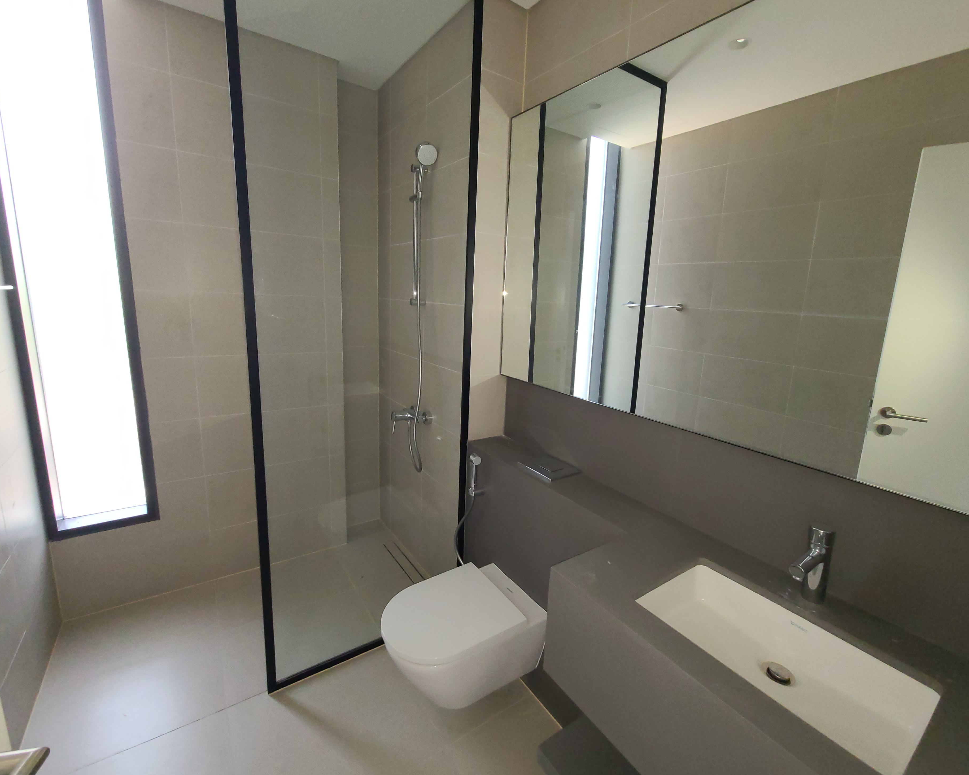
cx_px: 489
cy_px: 388
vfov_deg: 88.0
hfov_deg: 100.7
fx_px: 402
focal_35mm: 14
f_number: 2.2
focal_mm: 2.2
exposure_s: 1/40
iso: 320
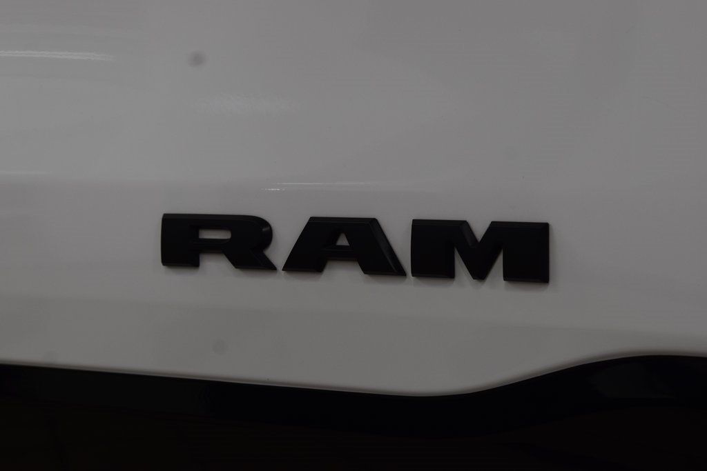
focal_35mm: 105
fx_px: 2062
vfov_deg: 13.0
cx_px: 354
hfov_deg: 19.5
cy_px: 236
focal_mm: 70
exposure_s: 1/30
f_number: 7.1
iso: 450
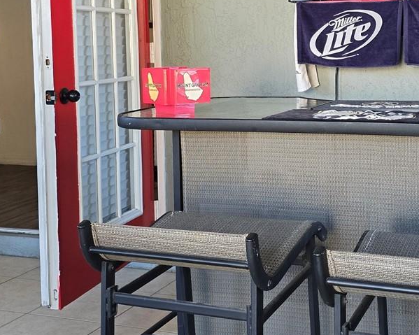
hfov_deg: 31.3
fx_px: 744
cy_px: 76
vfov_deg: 25.0
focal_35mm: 60
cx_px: 262
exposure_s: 1/120
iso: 250
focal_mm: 6.3
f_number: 1.7
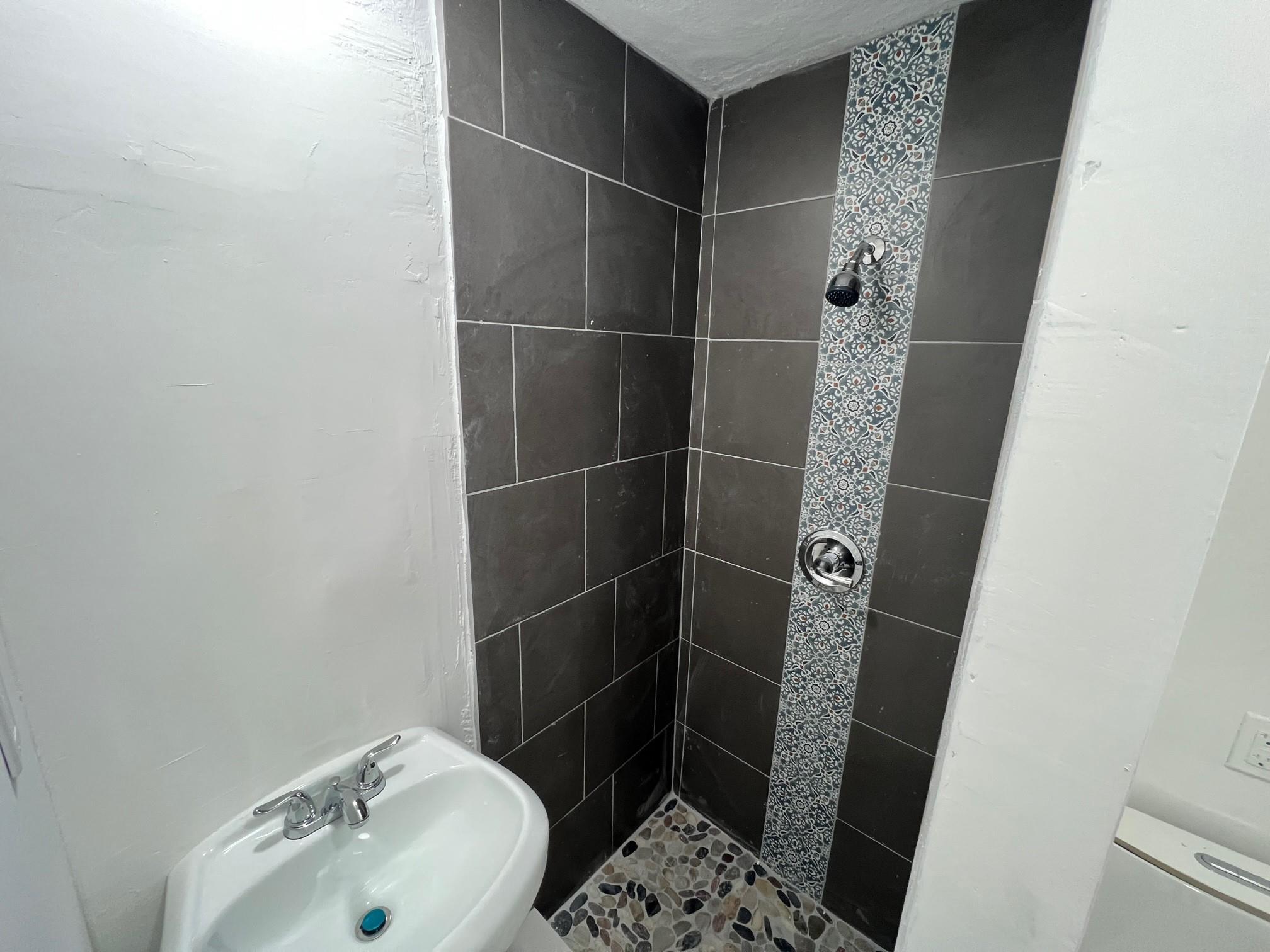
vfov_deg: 89.9
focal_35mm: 13
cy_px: 476
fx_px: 477
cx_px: 635
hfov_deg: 106.2
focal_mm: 1.57
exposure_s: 1/60
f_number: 1.8
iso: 125
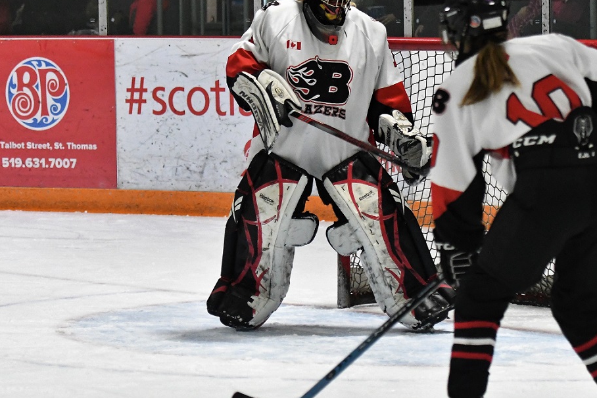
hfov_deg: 12.8
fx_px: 2671
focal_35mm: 161
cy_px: 215
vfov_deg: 8.5
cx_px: 315
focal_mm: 80
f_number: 2.8
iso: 3600
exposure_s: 1/1000
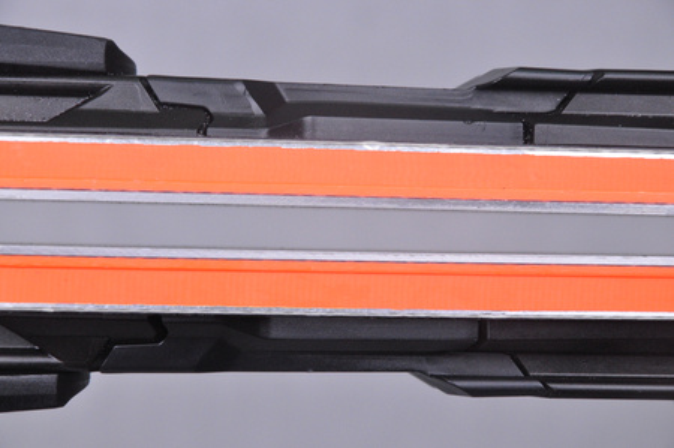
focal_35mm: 158
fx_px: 2945
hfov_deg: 13.1
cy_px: 224
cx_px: 337
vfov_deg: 8.7
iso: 3200
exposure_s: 1/125
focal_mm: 105
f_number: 9.5
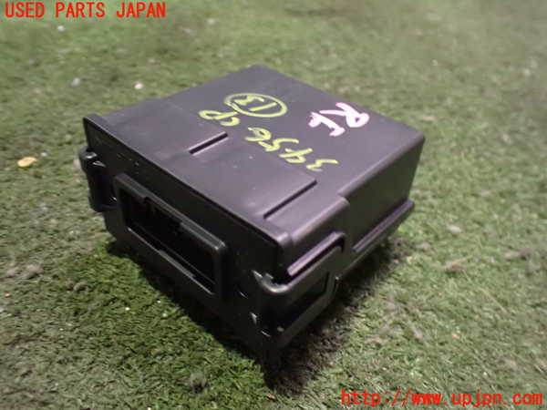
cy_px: 205
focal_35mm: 30
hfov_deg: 60.0
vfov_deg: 46.8
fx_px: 474
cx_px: 274
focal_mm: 5.4
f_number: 2.3
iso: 1600
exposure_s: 1/30
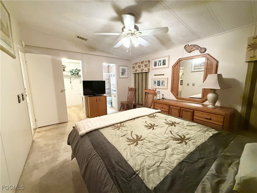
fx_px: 104
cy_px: 96
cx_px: 128
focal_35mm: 14
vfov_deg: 85.7
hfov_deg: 102.1
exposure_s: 1/60
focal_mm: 2.22
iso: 500
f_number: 2.2
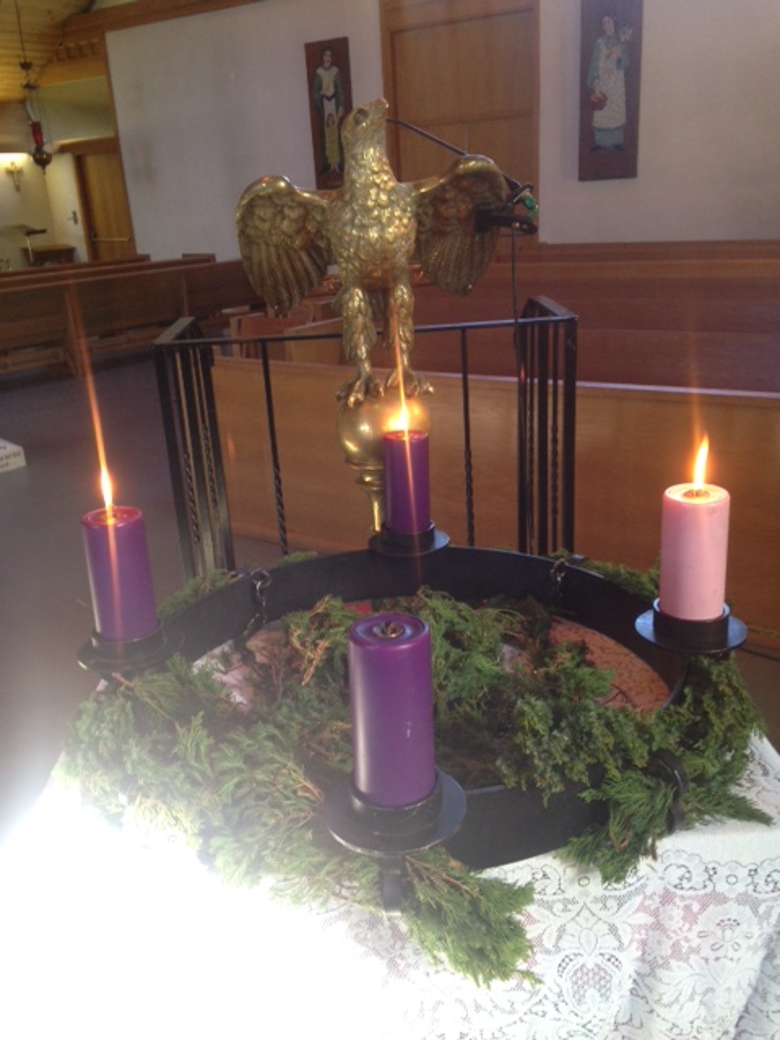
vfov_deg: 55.4
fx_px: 991
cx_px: 390
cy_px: 520
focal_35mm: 33
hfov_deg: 42.9
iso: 80
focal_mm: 4.12
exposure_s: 1/20
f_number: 2.4
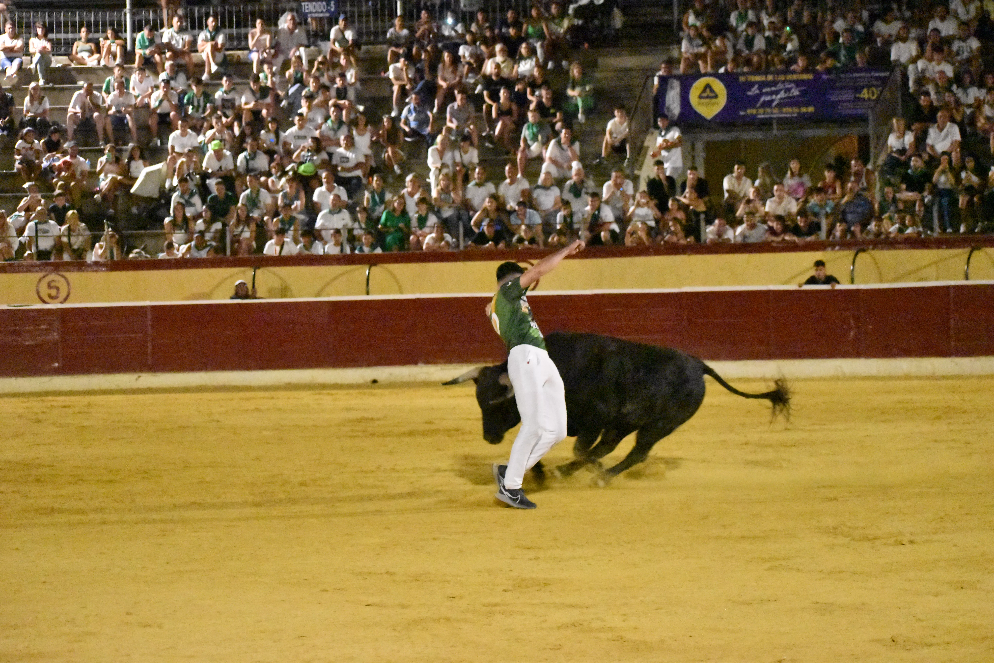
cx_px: 497
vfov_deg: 13.0
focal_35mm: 105
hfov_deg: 19.5
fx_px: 2899
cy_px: 332
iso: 25600
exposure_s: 1/400
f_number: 5
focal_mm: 70
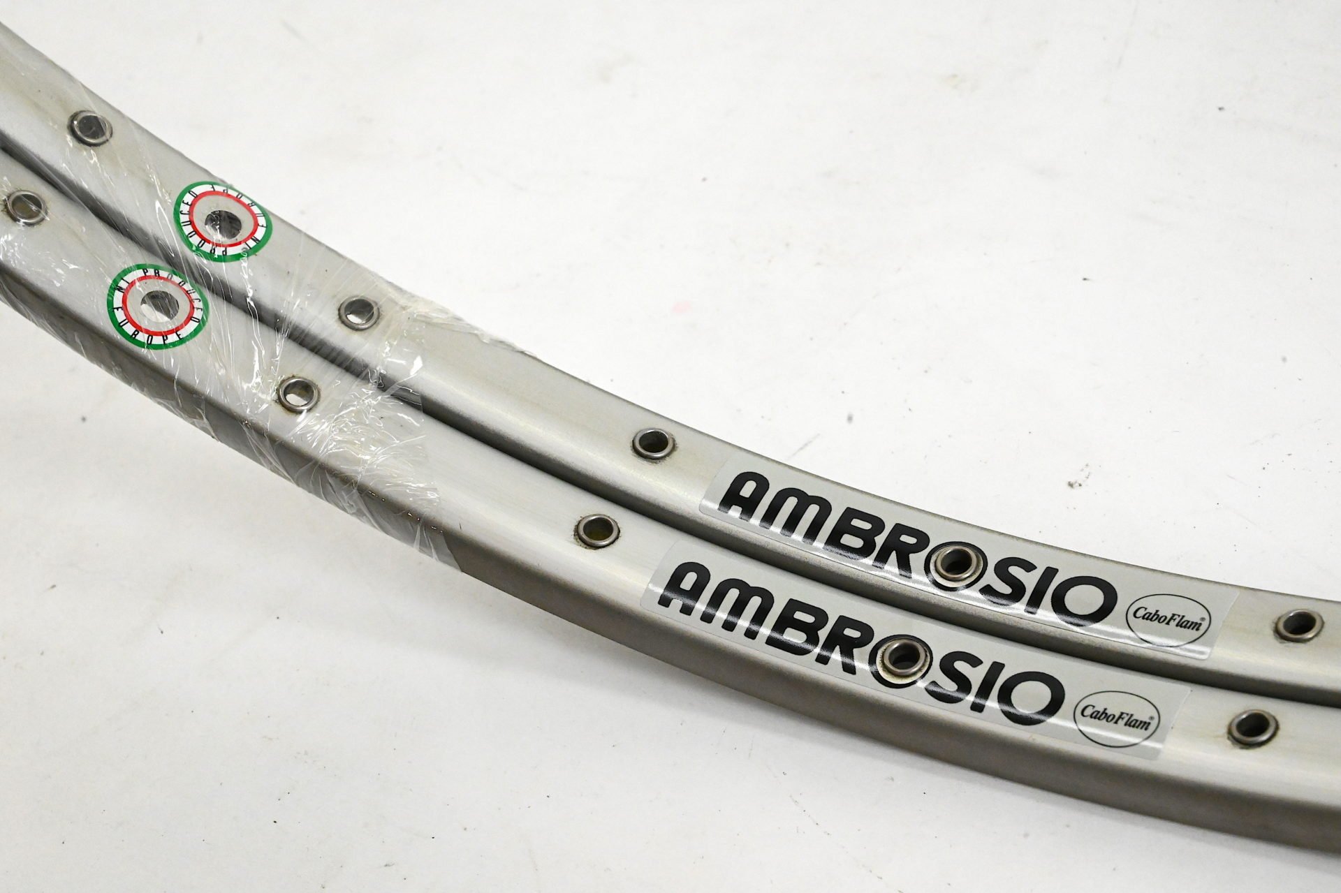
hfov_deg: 28.9
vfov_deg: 19.4
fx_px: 2607
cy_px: 446
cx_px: 670
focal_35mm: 70
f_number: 16
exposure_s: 1/400
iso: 9000
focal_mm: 70
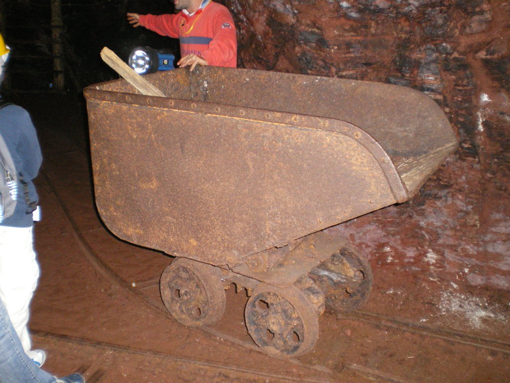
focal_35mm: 38
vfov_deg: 37.7
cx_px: 255
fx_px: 560
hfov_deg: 49.0
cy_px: 192
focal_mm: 6.3
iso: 400
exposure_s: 1/50
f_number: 3.1
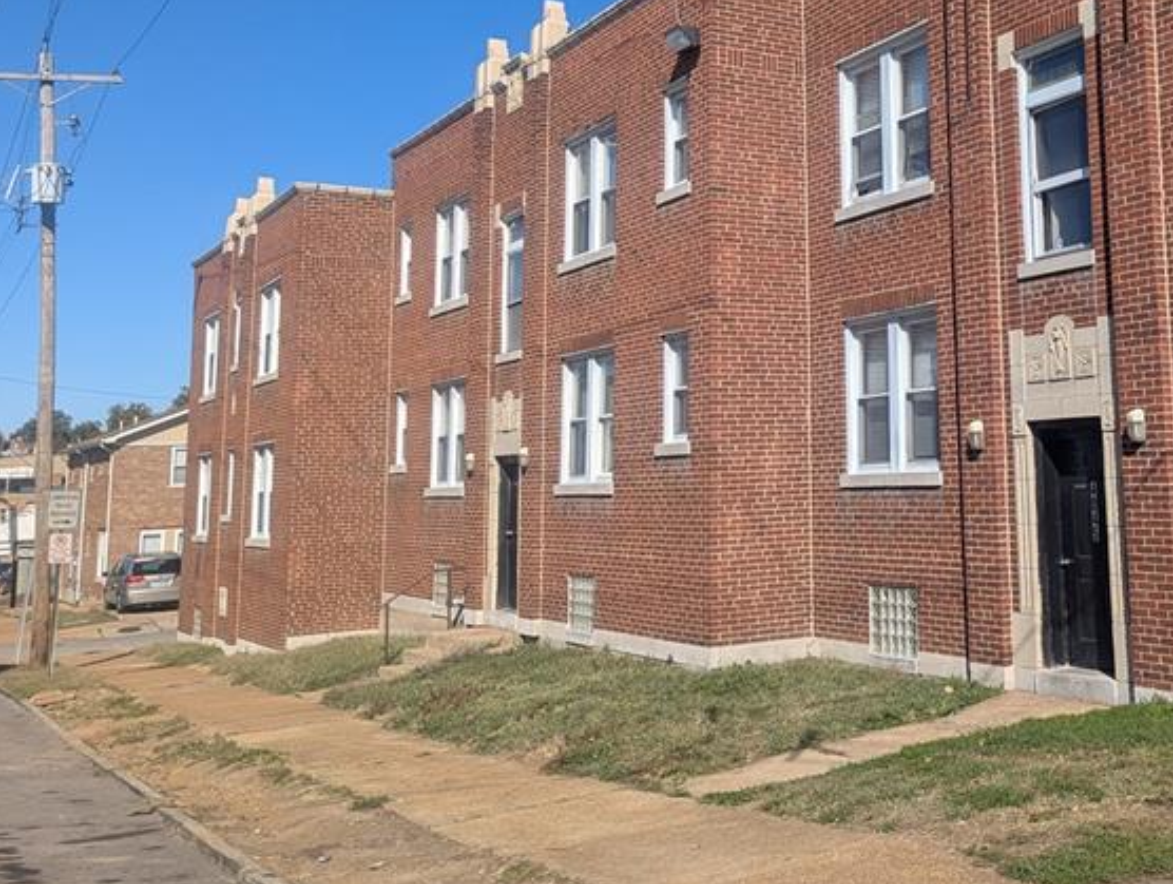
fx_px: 1494
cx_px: 966
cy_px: 249
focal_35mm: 44
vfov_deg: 32.5
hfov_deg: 40.8
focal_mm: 6.81
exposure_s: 1/3058
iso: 40
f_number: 1.85
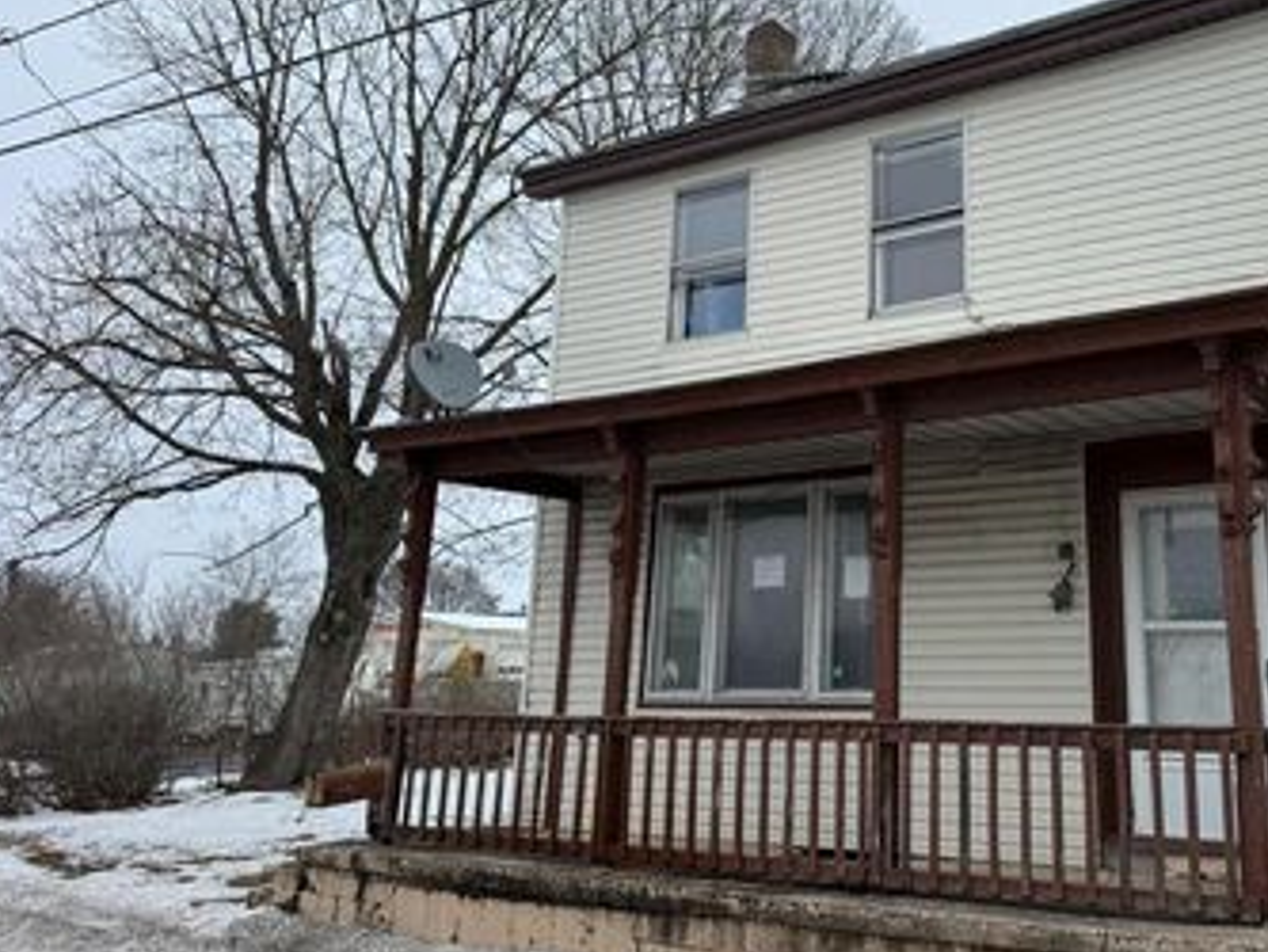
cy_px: 364
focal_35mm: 36
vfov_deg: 39.4
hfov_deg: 49.9
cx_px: 902
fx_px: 1319
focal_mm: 6.76
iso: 80
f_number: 1.78
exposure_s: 1/2299
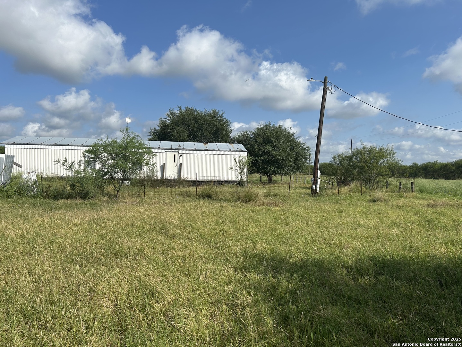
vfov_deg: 53.1
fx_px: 347
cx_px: 231
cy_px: 174
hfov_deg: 67.3
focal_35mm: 26
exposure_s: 1/5882
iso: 50
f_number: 1.5
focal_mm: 5.7
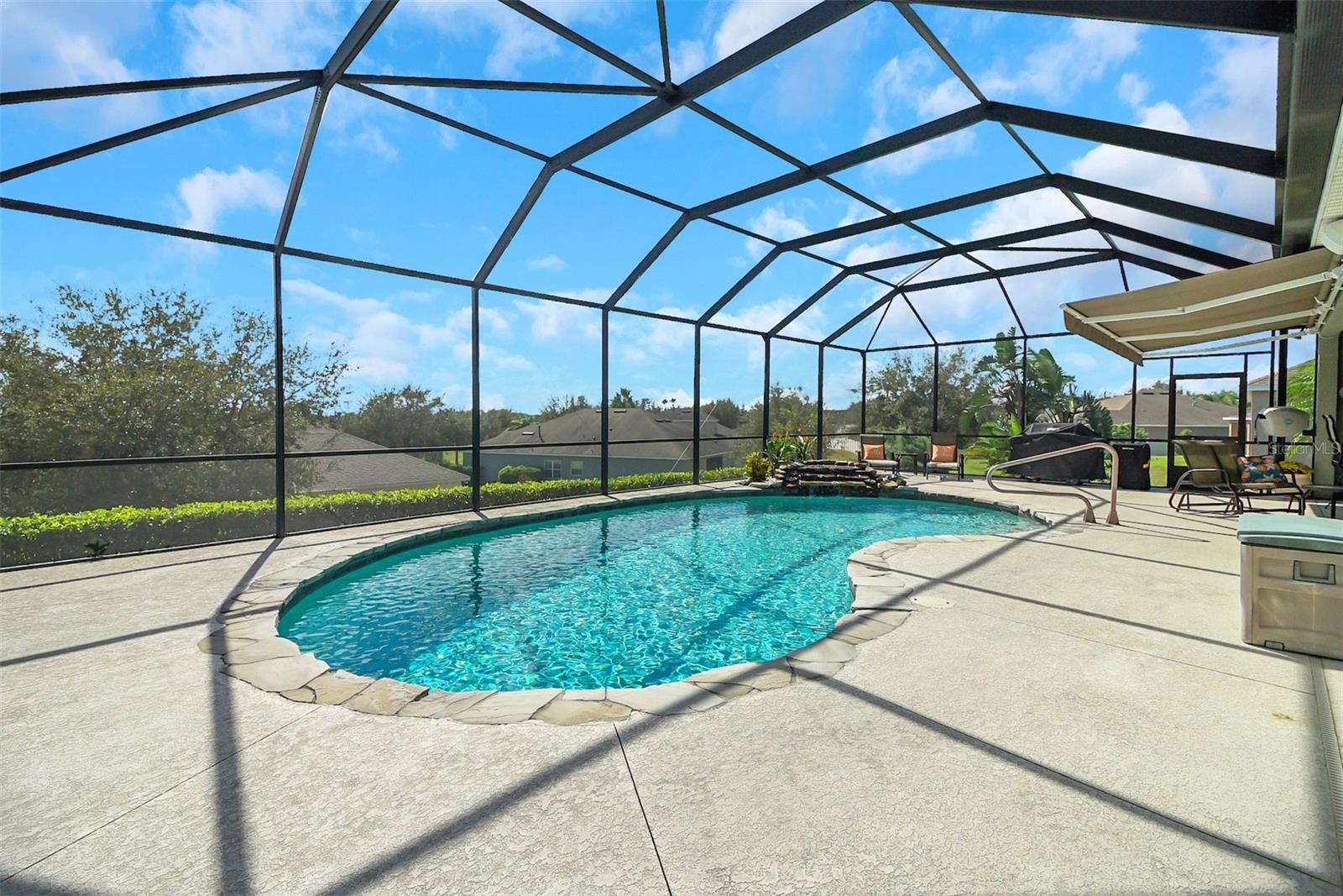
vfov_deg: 77.3
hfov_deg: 100.4
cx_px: 672
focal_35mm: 15
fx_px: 560
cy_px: 448
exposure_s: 1/1000
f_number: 6.3
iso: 200
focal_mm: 10
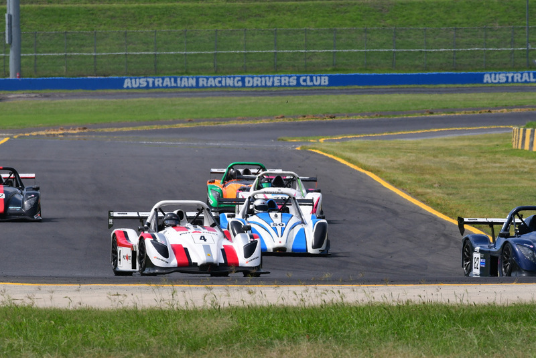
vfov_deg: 2.5
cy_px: 179
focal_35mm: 555
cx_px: 268
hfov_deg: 3.7
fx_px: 8266
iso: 400
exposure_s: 1/640
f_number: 13
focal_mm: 370
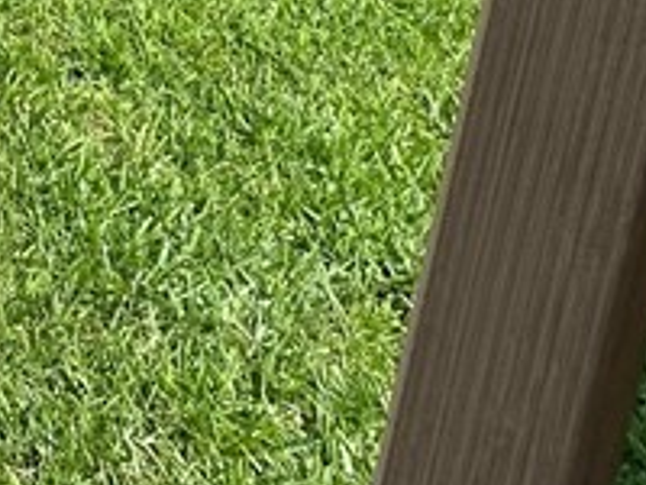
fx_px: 2482
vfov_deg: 9.8
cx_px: -449
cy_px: -676
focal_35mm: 133
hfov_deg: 13.6
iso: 32
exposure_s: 1/2410
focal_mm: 4.25
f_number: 1.8
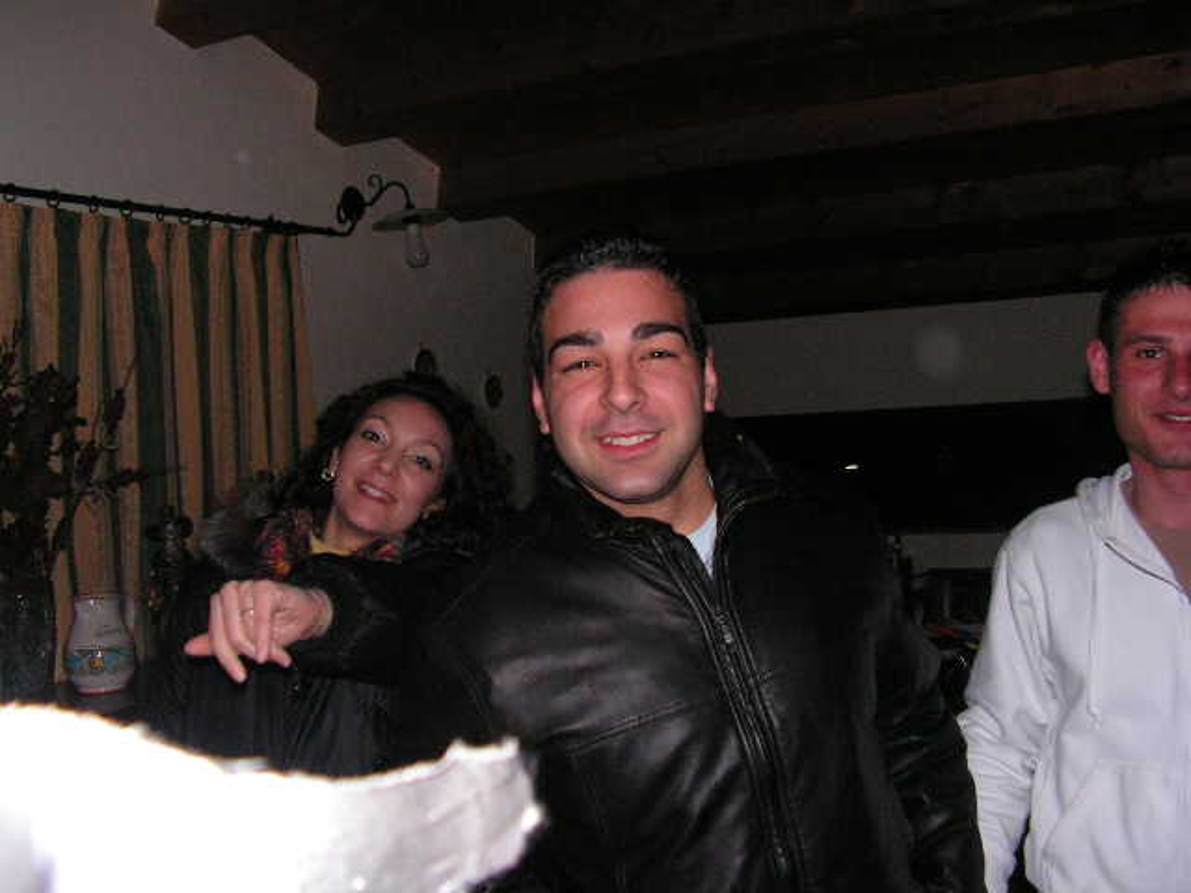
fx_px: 1239
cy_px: 446
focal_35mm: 36
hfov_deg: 51.4
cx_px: 596
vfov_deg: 39.7
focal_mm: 6
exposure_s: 1/40
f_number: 3.2
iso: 200
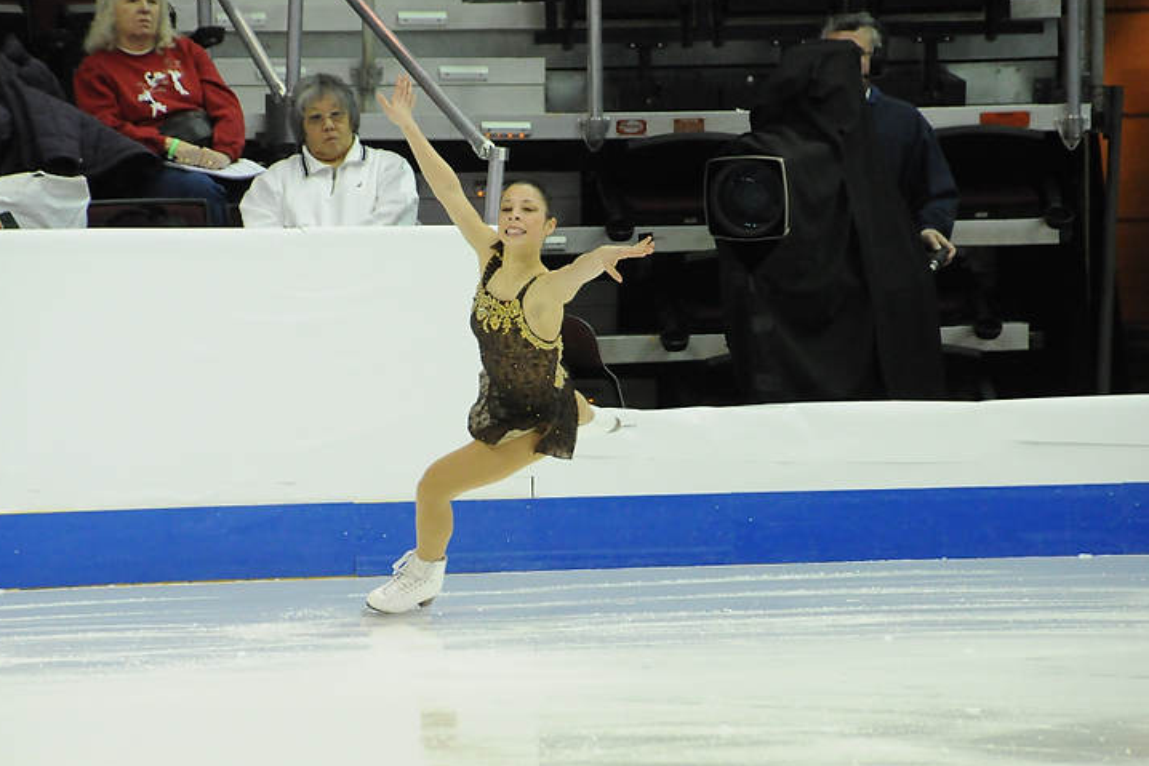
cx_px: 539
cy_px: 393
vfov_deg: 4.8
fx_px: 9066
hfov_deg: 7.3
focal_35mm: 284
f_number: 5.6
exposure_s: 1/800
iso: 3200
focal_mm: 170
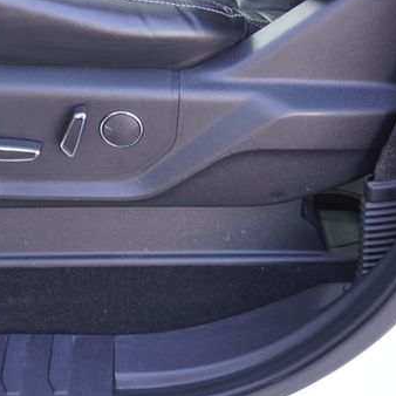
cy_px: 218
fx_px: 751
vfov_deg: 29.5
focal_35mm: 58
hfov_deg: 29.5
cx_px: 157
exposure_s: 1/60
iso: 400
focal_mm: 24
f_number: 4.5
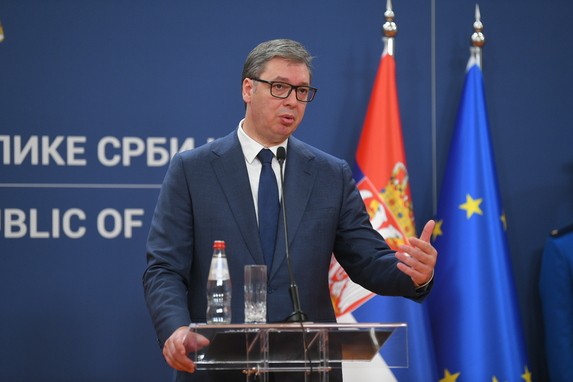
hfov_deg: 12.8
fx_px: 2546
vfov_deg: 8.6
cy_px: 191
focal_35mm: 160
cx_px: 286
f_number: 2.8
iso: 1600
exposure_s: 1/320
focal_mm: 160
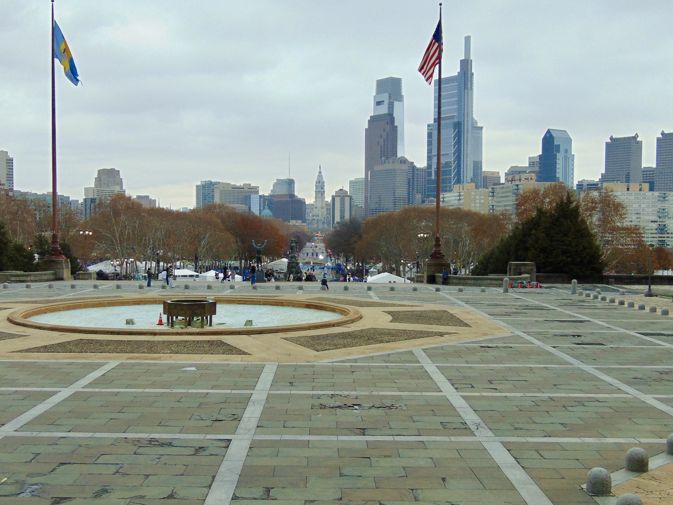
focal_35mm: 45
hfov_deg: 42.1
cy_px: 283
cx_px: 324
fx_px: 875
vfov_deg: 32.2
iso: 80
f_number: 3.2
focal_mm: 5.8
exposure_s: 1/160
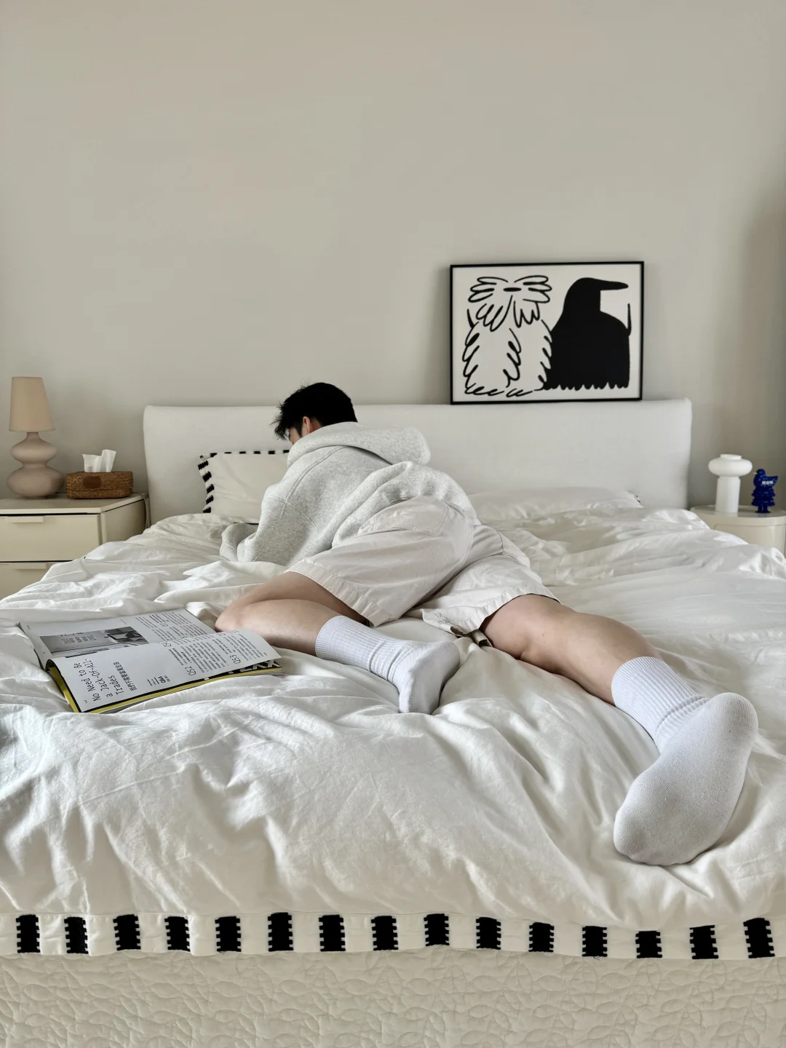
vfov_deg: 71.6
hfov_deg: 56.8
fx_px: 727
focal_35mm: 24
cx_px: 393
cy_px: 524
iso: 100
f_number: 1.78
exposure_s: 1/121
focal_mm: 6.76
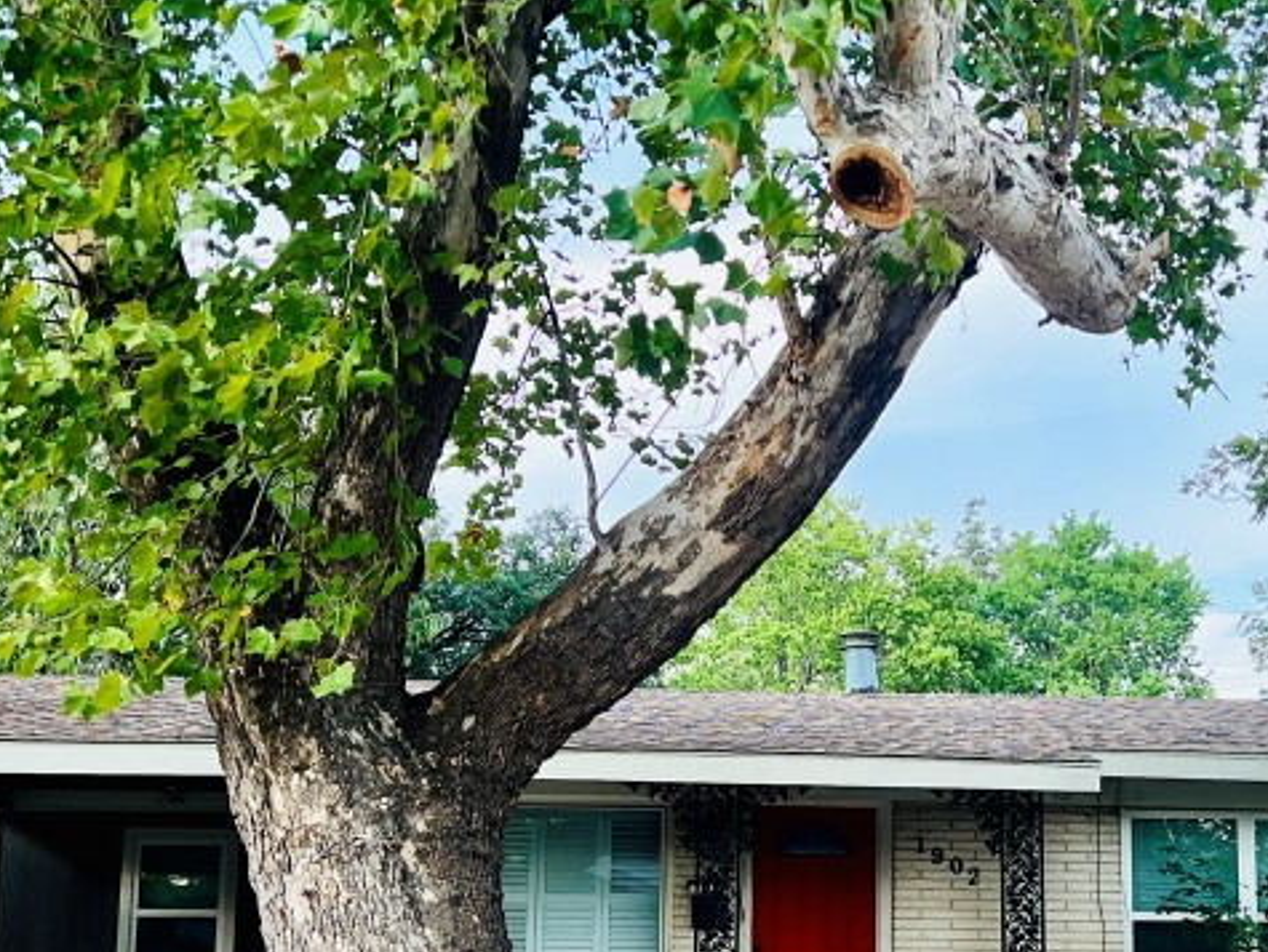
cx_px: 846
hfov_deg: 34.0
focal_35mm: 56
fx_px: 2053
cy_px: 680
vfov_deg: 25.9
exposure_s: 1/601
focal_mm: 5.7
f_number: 1.5
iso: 50
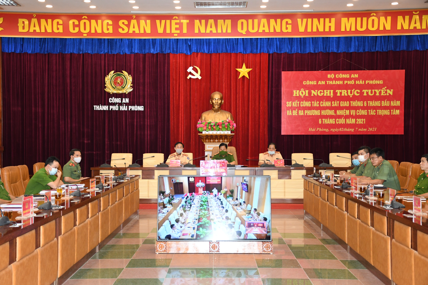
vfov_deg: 26.5
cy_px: 142
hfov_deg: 38.9
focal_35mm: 51
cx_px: 214
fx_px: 606
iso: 2000
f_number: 4.2
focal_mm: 34
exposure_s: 1/200
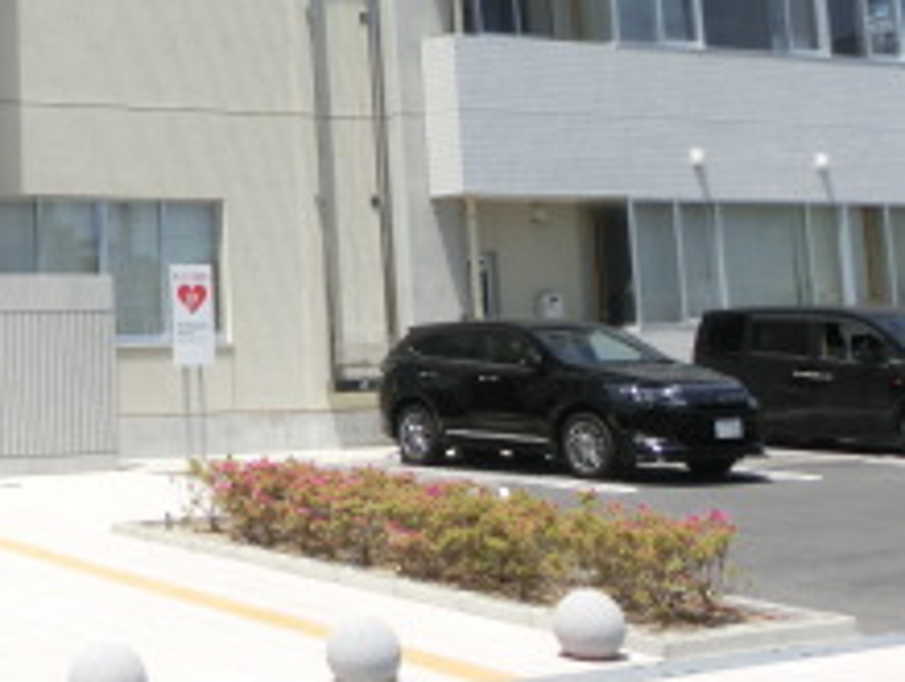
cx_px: -103
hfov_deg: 25.6
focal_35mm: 70
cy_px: 58
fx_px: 1833
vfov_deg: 20.6
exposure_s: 1/1000
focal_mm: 4.24
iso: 80
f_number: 3
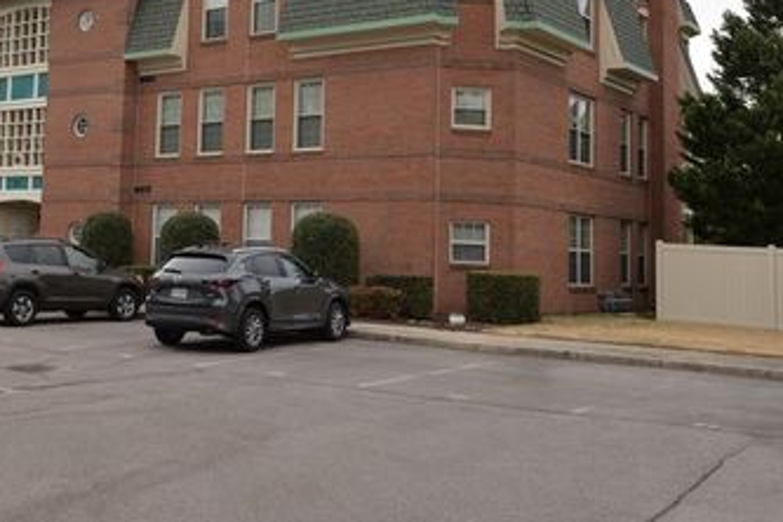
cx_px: 223
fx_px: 1044
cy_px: 140
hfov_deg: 40.3
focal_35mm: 48
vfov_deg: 27.7
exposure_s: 1/125
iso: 125
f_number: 5.6
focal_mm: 32
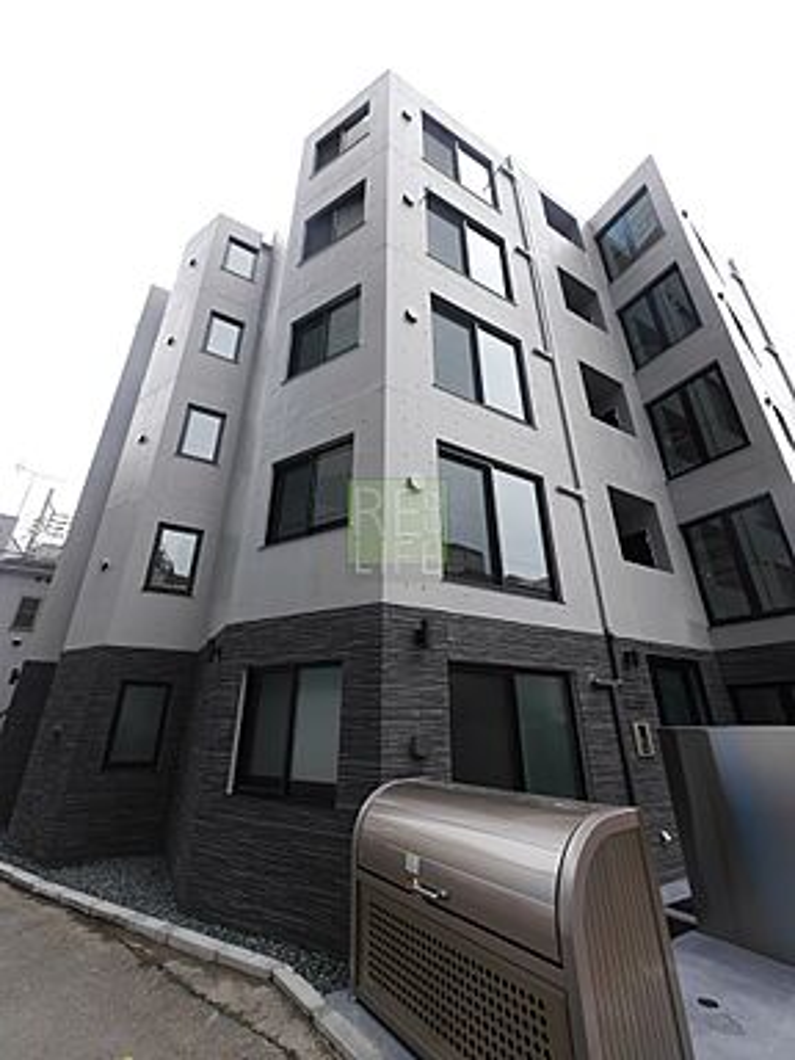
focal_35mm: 14
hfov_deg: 85.7
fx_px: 429
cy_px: 530
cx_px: 398
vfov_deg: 102.1
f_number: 5
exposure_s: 1/200
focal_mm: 7
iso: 160
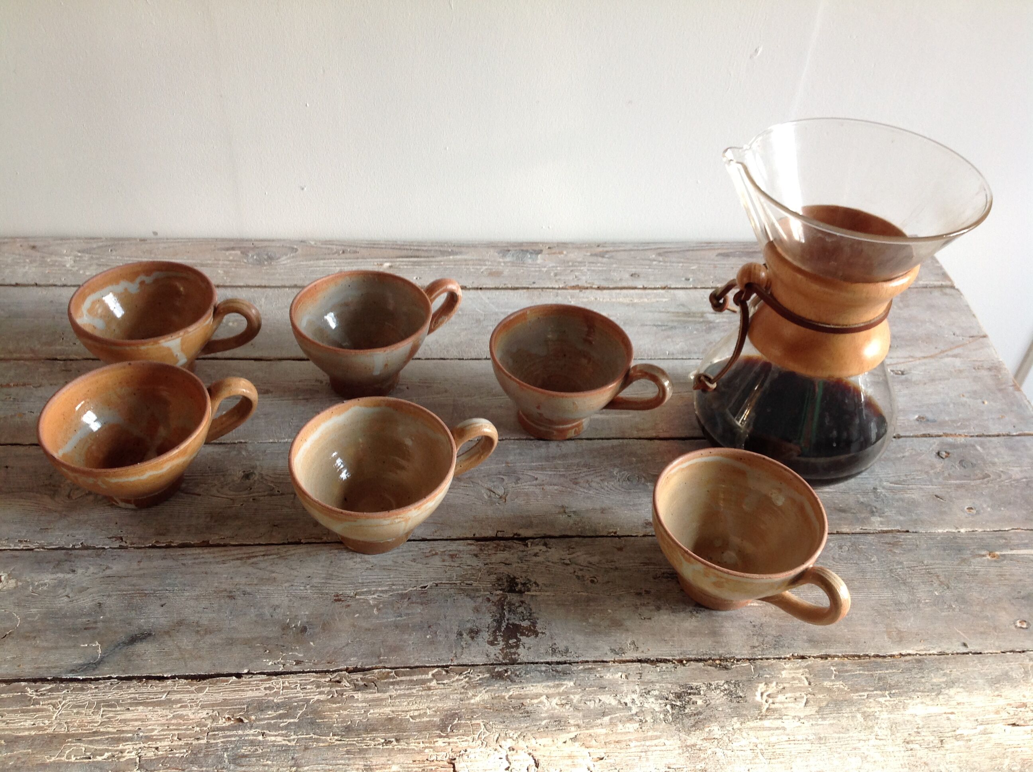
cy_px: 386
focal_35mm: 35
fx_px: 1043
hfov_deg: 52.7
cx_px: 516
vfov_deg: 40.6
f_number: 2.4
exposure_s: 1/17
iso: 50
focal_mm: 4.28
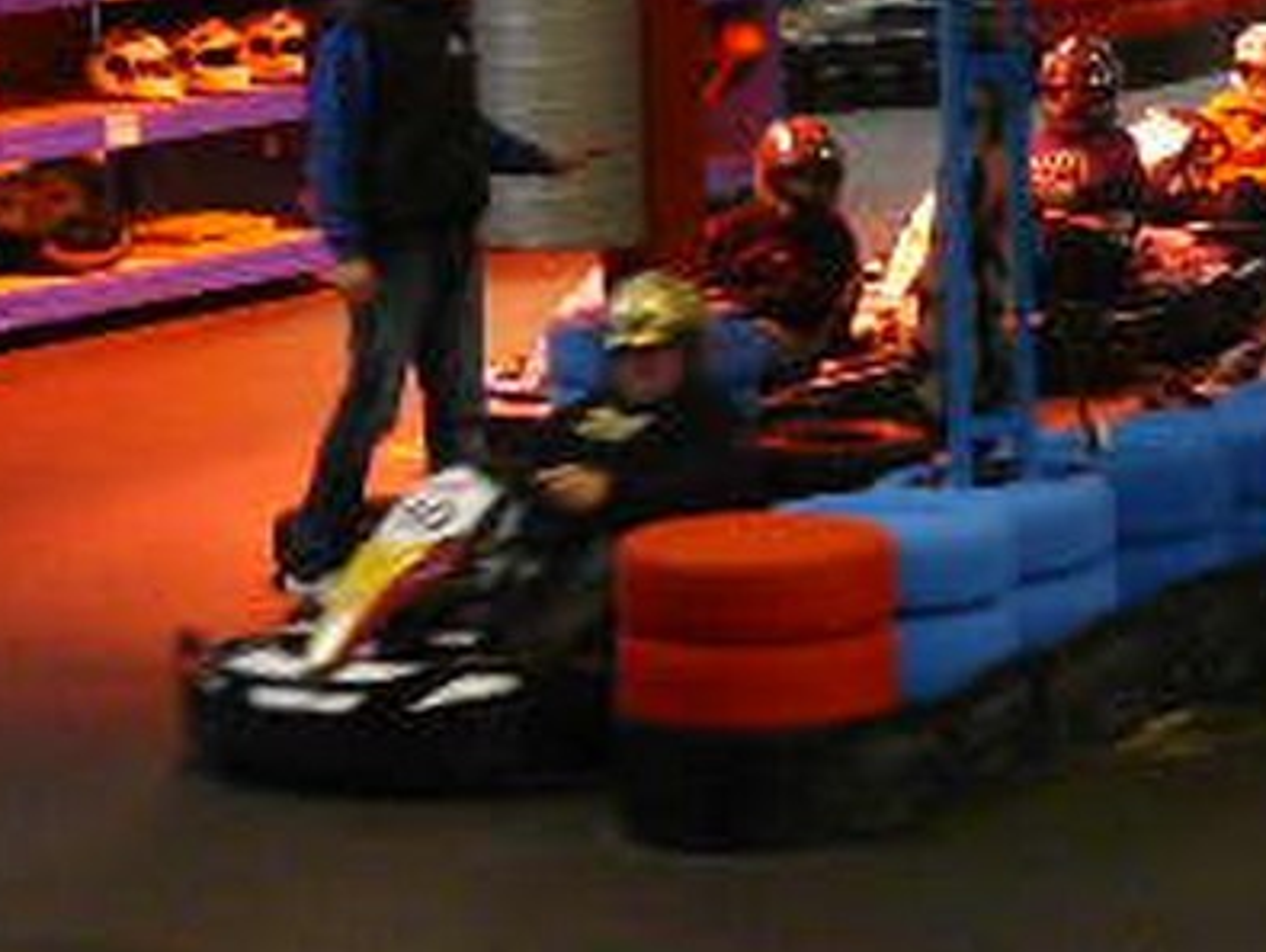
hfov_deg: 11.4
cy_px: 301
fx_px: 6333
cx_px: 683
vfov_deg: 8.6
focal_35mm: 173
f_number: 3.2
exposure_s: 1/30
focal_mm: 19
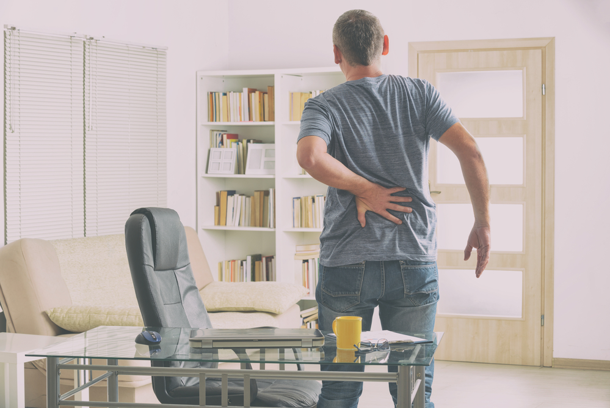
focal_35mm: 78
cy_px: 204
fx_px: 1322
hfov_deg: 26.0
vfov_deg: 17.5
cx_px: 305
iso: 160
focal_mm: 78
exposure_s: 1/160
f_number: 6.3
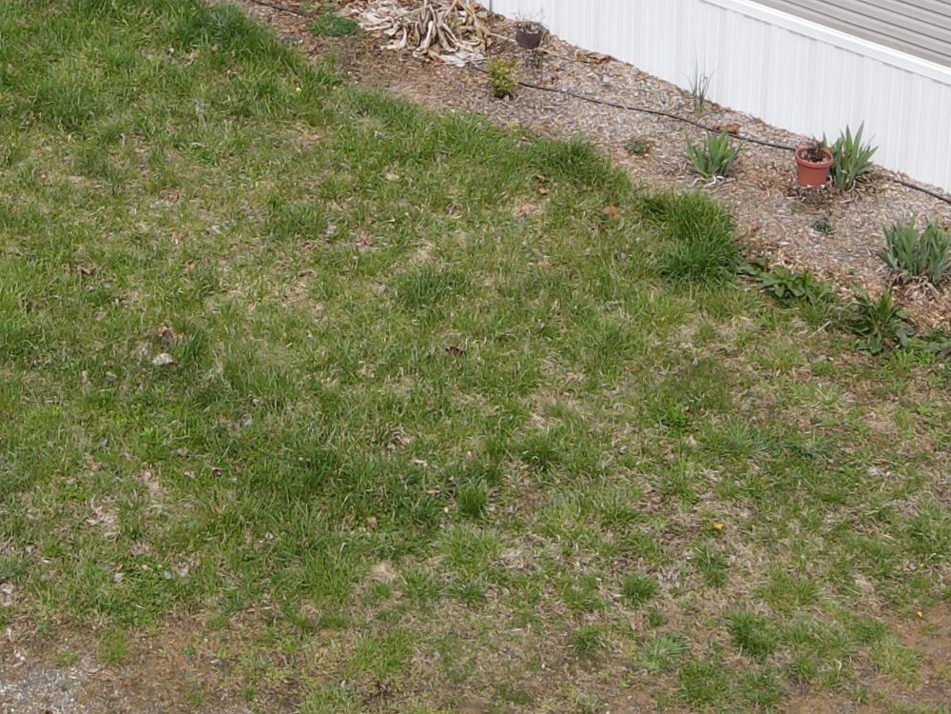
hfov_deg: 26.9
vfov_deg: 18.6
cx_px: 340
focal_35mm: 72
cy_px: -278
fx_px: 1978
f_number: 2.8
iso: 100
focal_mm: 4.5
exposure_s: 1/400
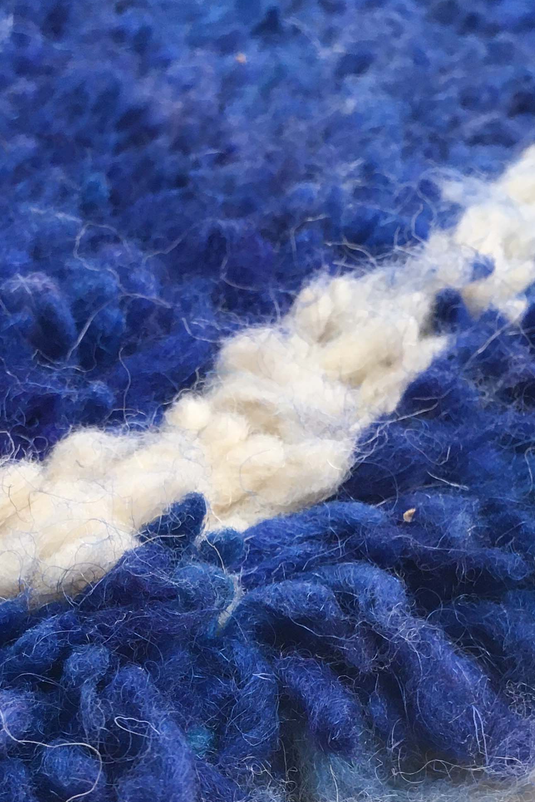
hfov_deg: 21.4
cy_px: 768
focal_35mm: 63
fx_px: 1404
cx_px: 156
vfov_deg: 30.1
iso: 80
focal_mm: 4.15
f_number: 2.2
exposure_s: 1/35
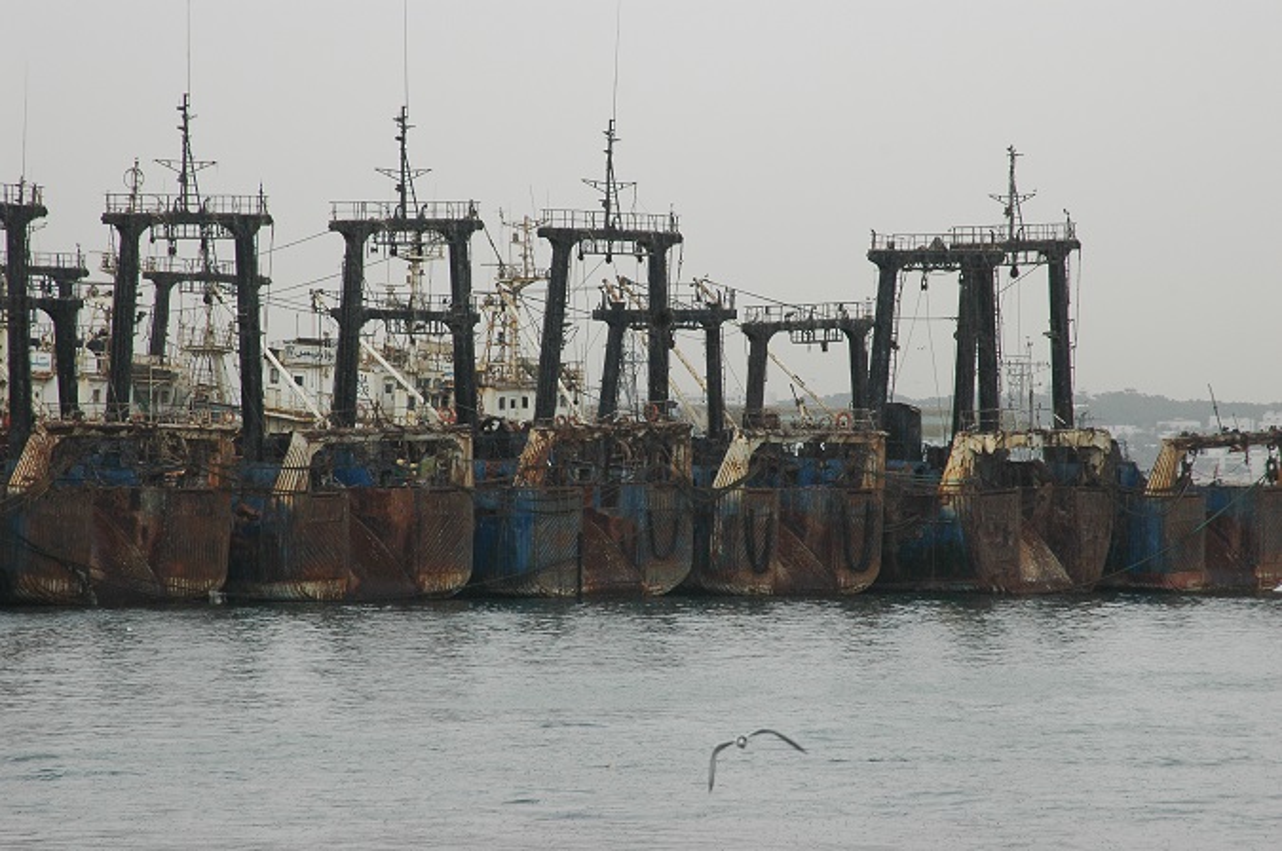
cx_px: 641
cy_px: 426
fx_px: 6401
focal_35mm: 180
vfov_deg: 7.6
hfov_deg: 11.4
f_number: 9
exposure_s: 1/250
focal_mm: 120
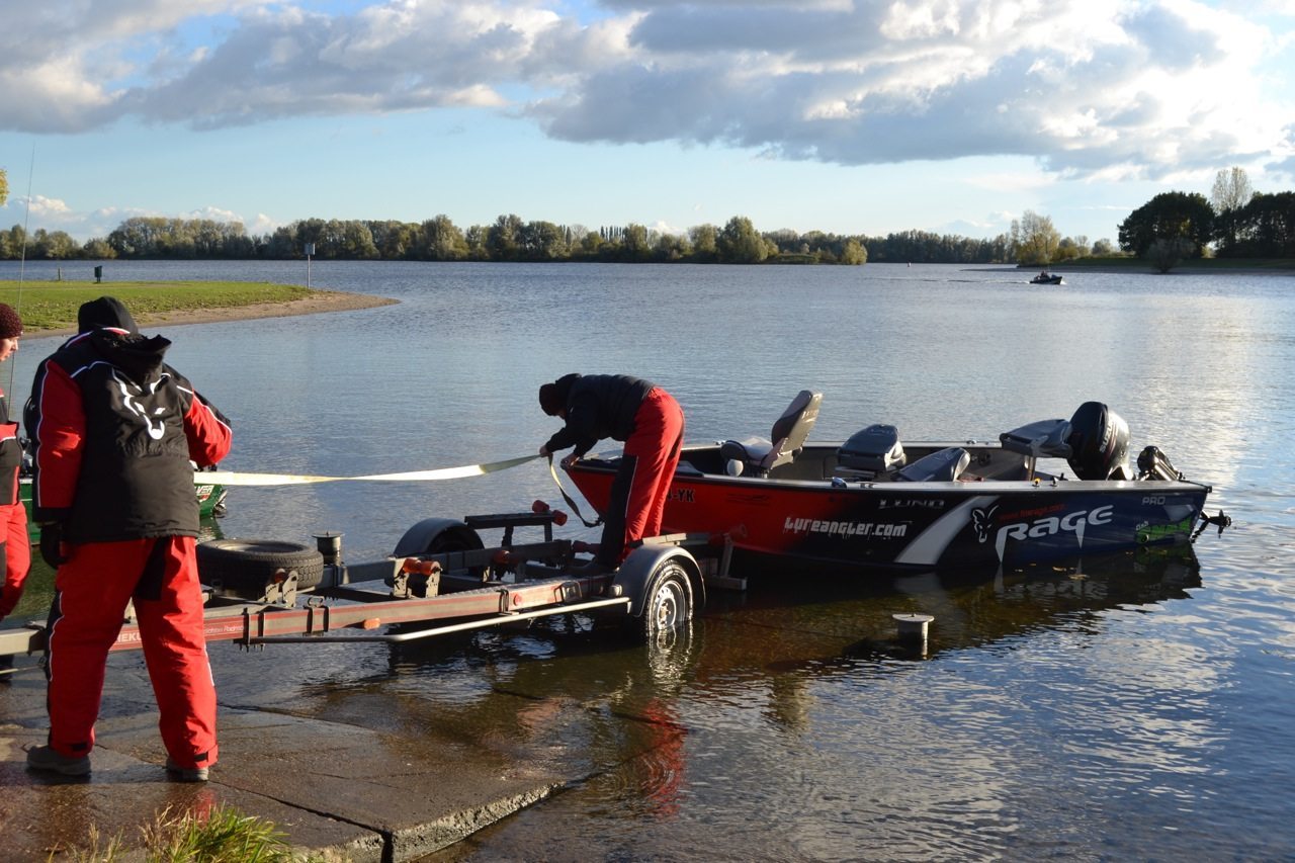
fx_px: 1403
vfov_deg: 34.2
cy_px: 432
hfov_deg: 49.6
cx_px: 648
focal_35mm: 39
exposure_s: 1/200
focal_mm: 26
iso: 100
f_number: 7.1
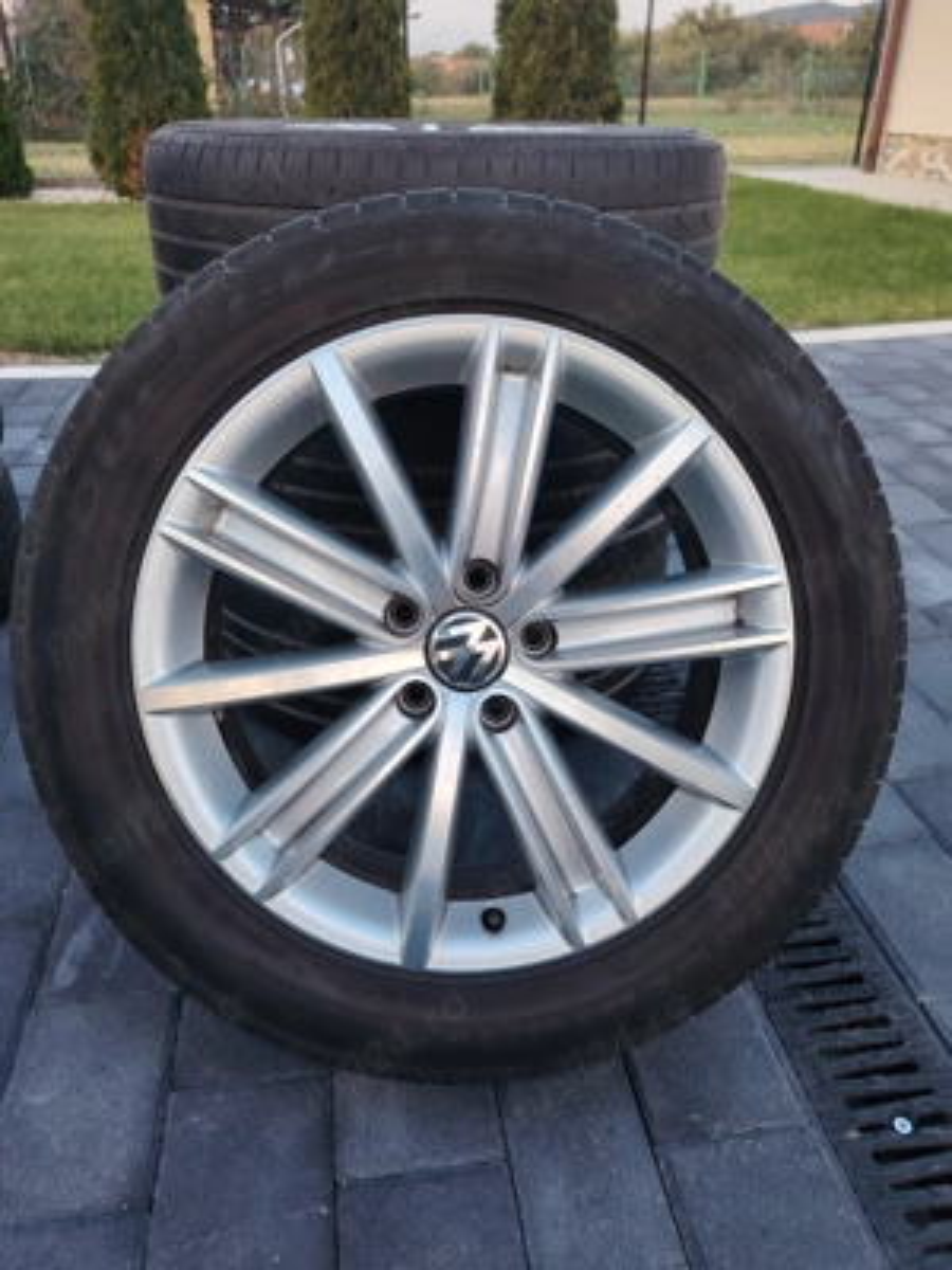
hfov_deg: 53.1
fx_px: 953
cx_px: 476
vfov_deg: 67.3
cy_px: 635
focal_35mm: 26
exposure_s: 1/100
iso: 157
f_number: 1.75
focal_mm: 5.25
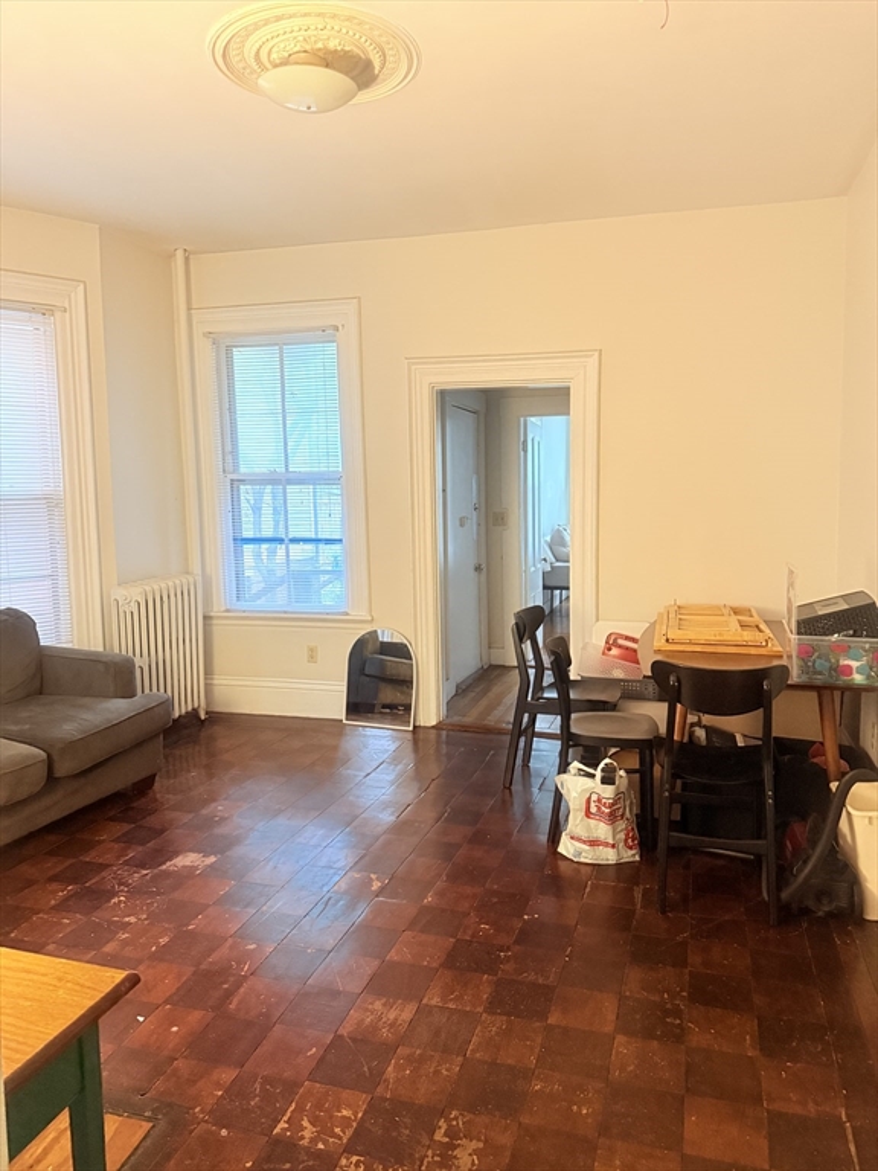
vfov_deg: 71.6
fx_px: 812
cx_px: 439
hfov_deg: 56.8
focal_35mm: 24
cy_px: 586
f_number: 1.78
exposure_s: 1/40
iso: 800
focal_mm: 6.76
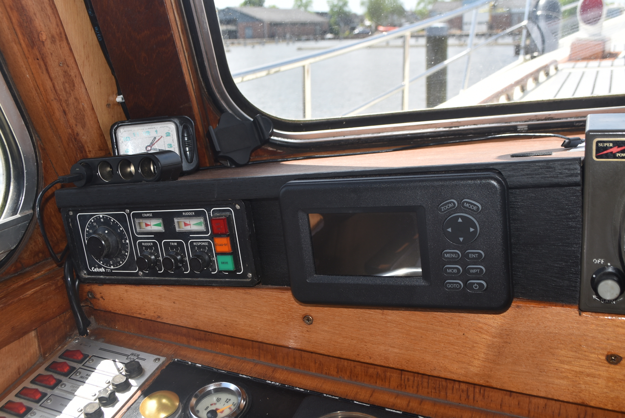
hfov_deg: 53.1
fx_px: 625
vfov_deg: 36.9
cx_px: 312
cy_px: 209
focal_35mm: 36
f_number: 6.3
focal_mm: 24
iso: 100
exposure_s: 1/160
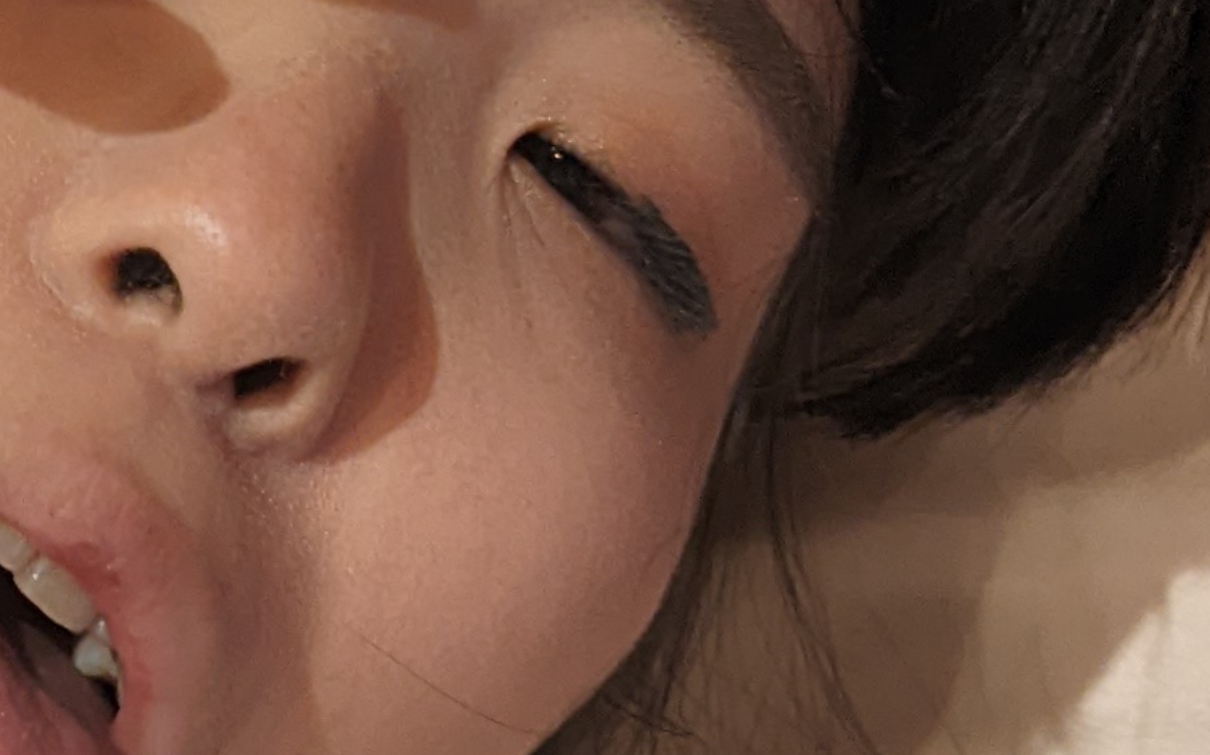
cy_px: -405
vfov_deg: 9.9
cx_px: -464
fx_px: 4219
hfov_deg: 15.4
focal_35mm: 128
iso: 270
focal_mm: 4.38
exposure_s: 1/60
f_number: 1.73
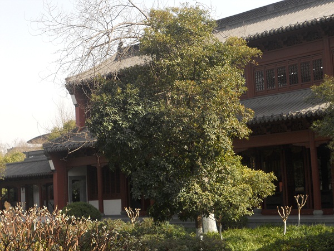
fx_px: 627
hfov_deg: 29.8
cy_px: 126
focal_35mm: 65
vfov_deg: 22.6
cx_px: 167
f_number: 5.3
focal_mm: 11.7
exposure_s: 1/160
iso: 80
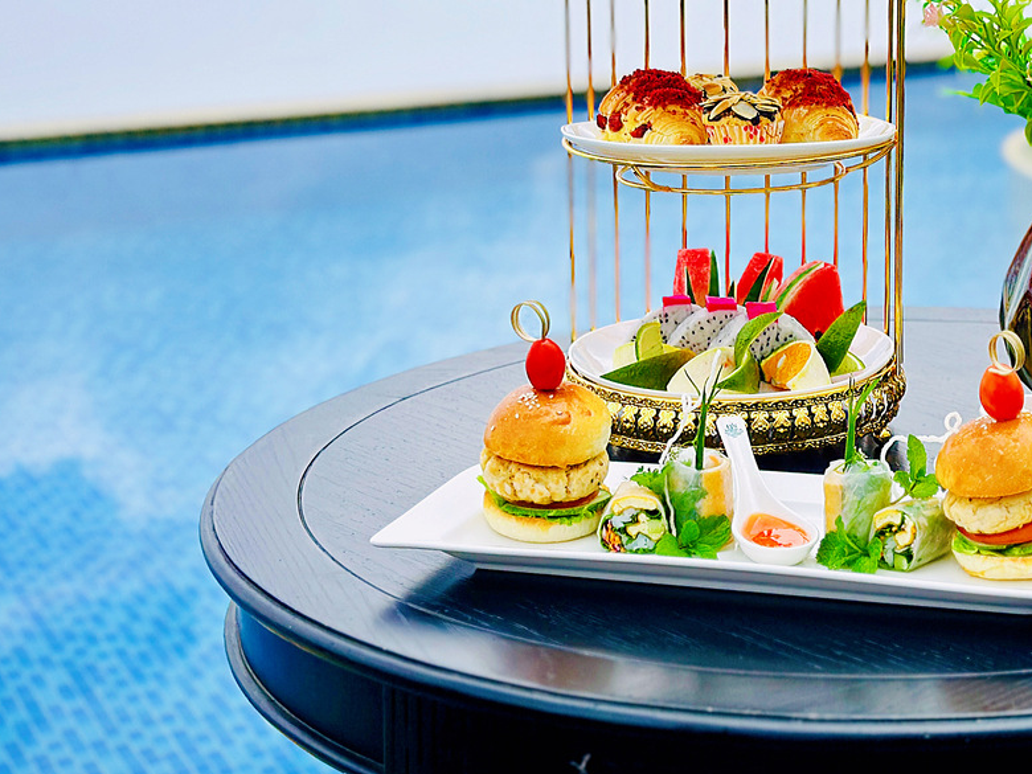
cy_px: 259
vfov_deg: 17.9
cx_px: 851
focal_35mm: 82
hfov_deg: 23.4
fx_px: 2445
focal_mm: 6.86
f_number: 1.78
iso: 100
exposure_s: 1/4367
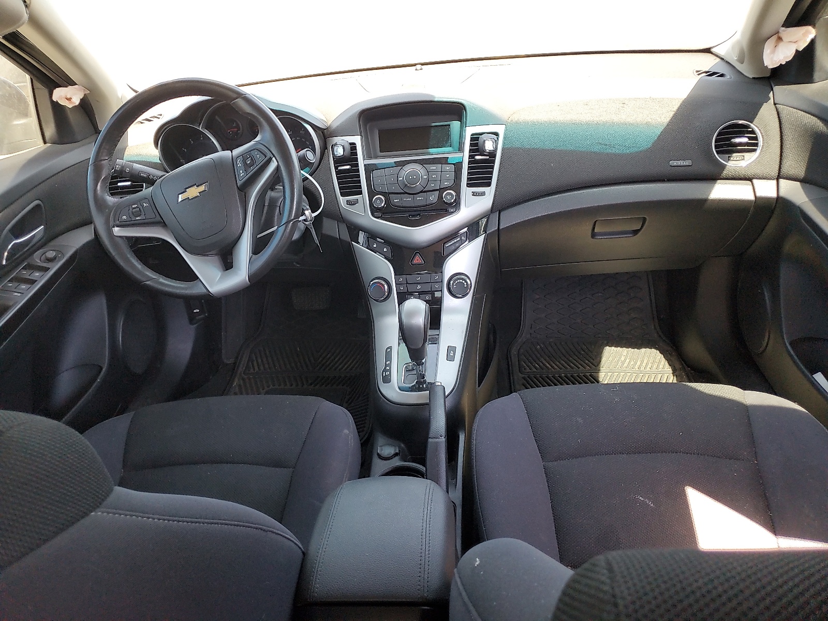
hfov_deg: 67.3
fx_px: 622
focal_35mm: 26
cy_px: 310
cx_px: 414
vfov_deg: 53.1
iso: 96
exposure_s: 1/120
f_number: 1.5
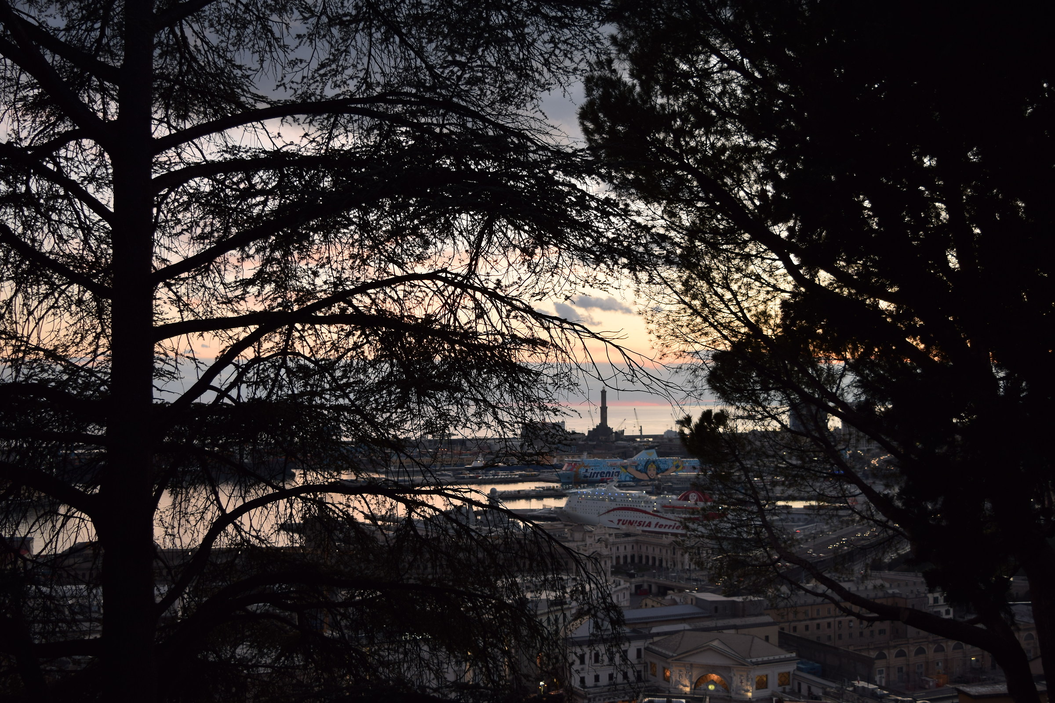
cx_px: 528
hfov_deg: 51.3
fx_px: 1099
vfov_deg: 35.5
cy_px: 352
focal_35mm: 38
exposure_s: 1/80
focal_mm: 25
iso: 100
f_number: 4.5
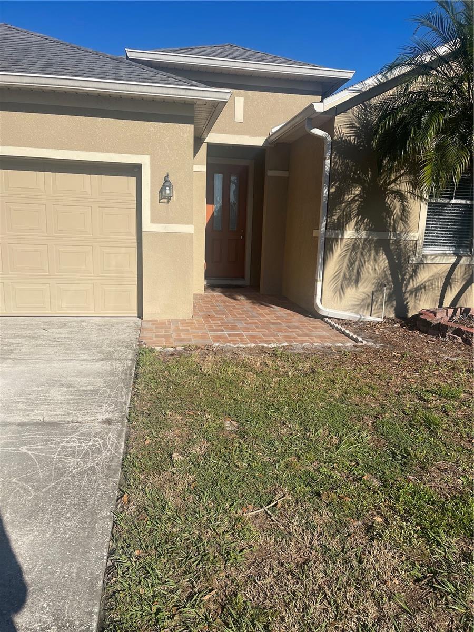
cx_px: 237
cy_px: 316
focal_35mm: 25
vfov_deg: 69.4
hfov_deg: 54.9
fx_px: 456
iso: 32
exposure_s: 1/4525
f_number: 1.6
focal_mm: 5.1
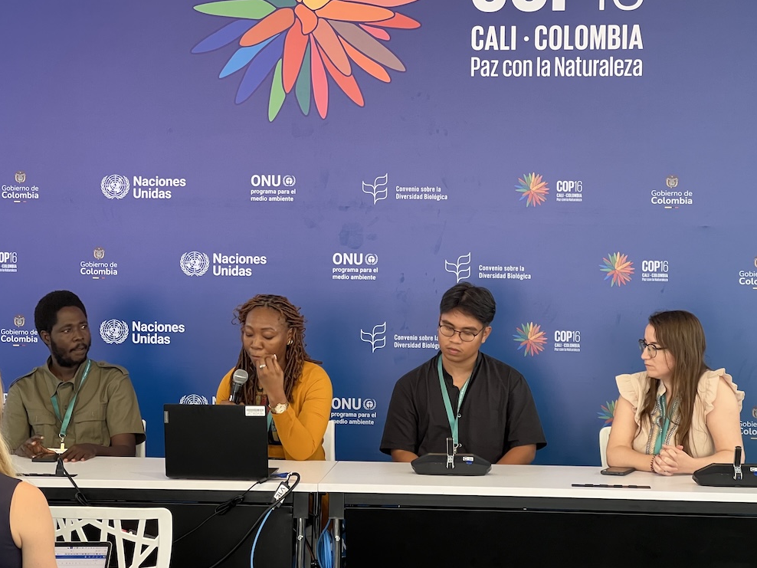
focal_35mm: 92
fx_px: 2012
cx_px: 329
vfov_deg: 16.1
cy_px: 264
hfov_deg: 21.3
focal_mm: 9
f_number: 2.8
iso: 200
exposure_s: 1/72
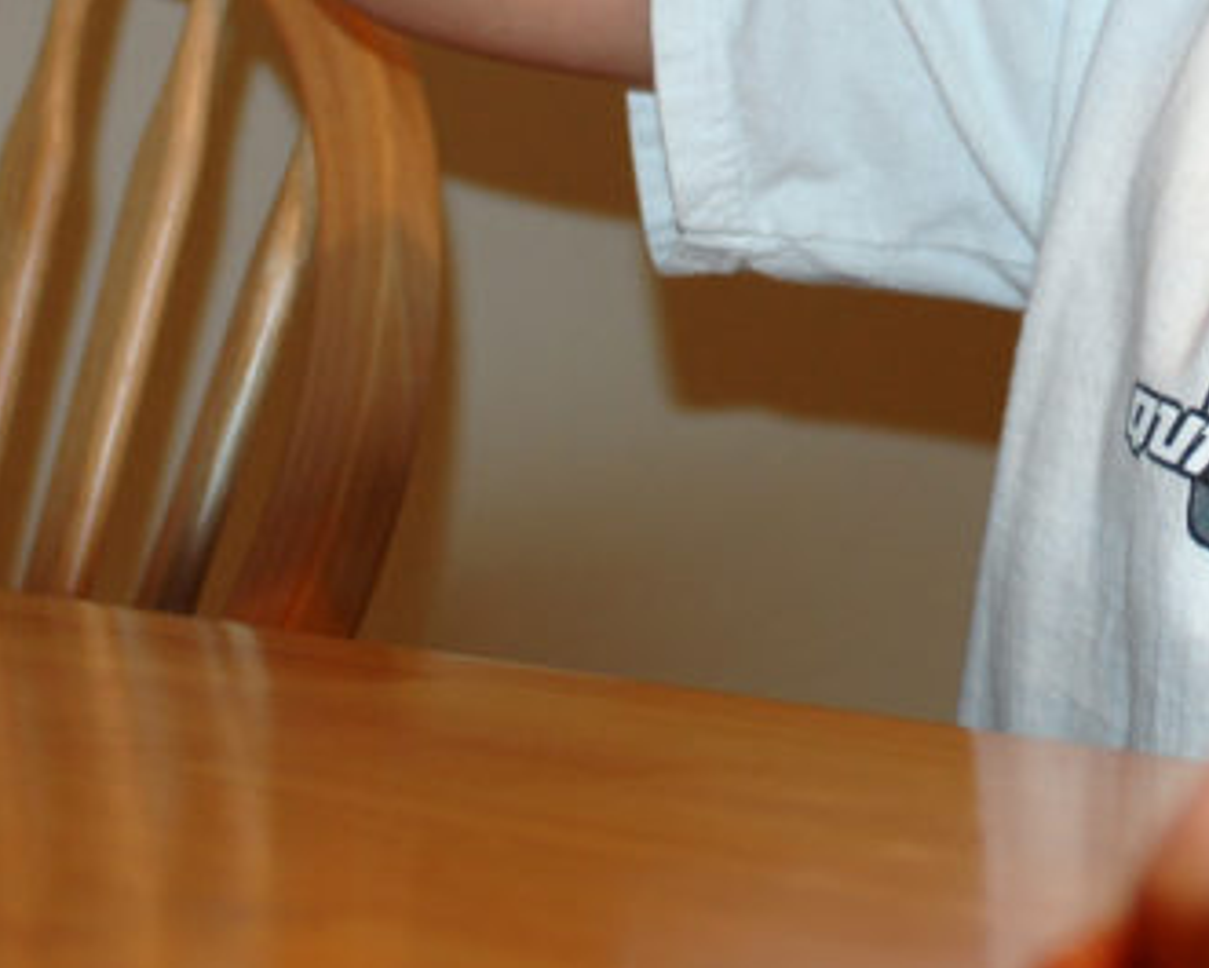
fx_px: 4546
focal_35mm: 127
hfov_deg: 15.0
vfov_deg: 12.0
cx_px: 1067
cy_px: -22
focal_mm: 28
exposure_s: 1/60
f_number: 2.8
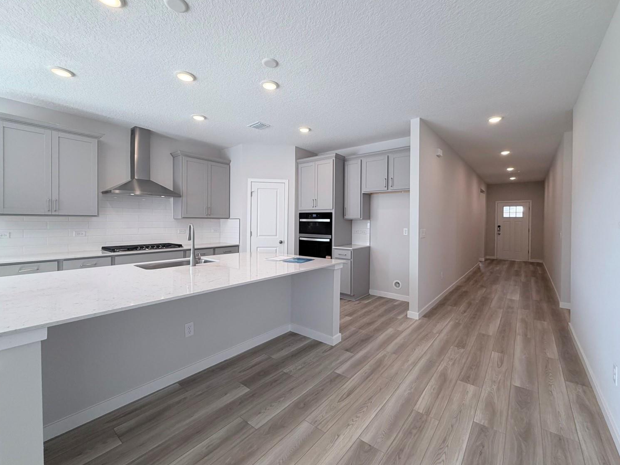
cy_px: 225
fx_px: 269
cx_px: 326
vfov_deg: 81.7
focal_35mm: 15
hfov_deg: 98.1
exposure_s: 1/120
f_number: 2.2
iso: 100
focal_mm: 2.22
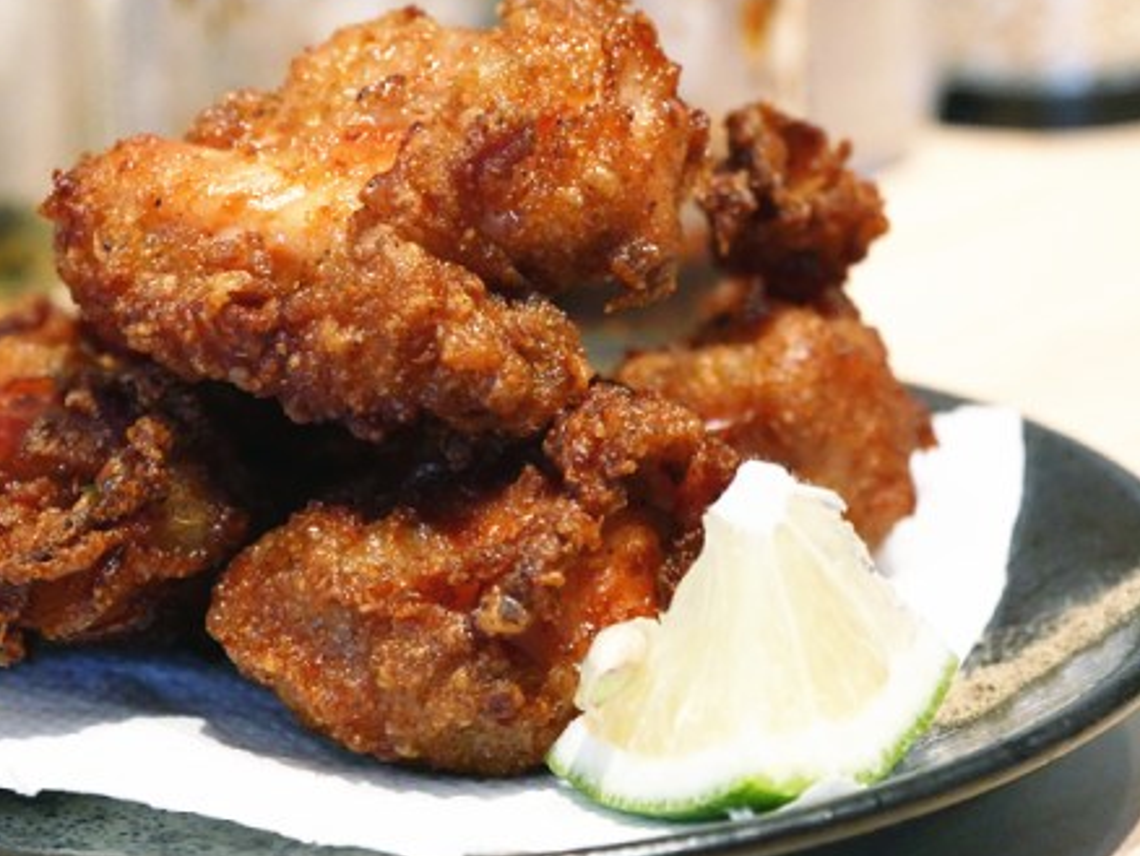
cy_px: 297
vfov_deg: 8.9
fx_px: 5503
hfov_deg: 11.8
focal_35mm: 167
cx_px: 510
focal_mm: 61
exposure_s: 1/250
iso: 3200
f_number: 5.2
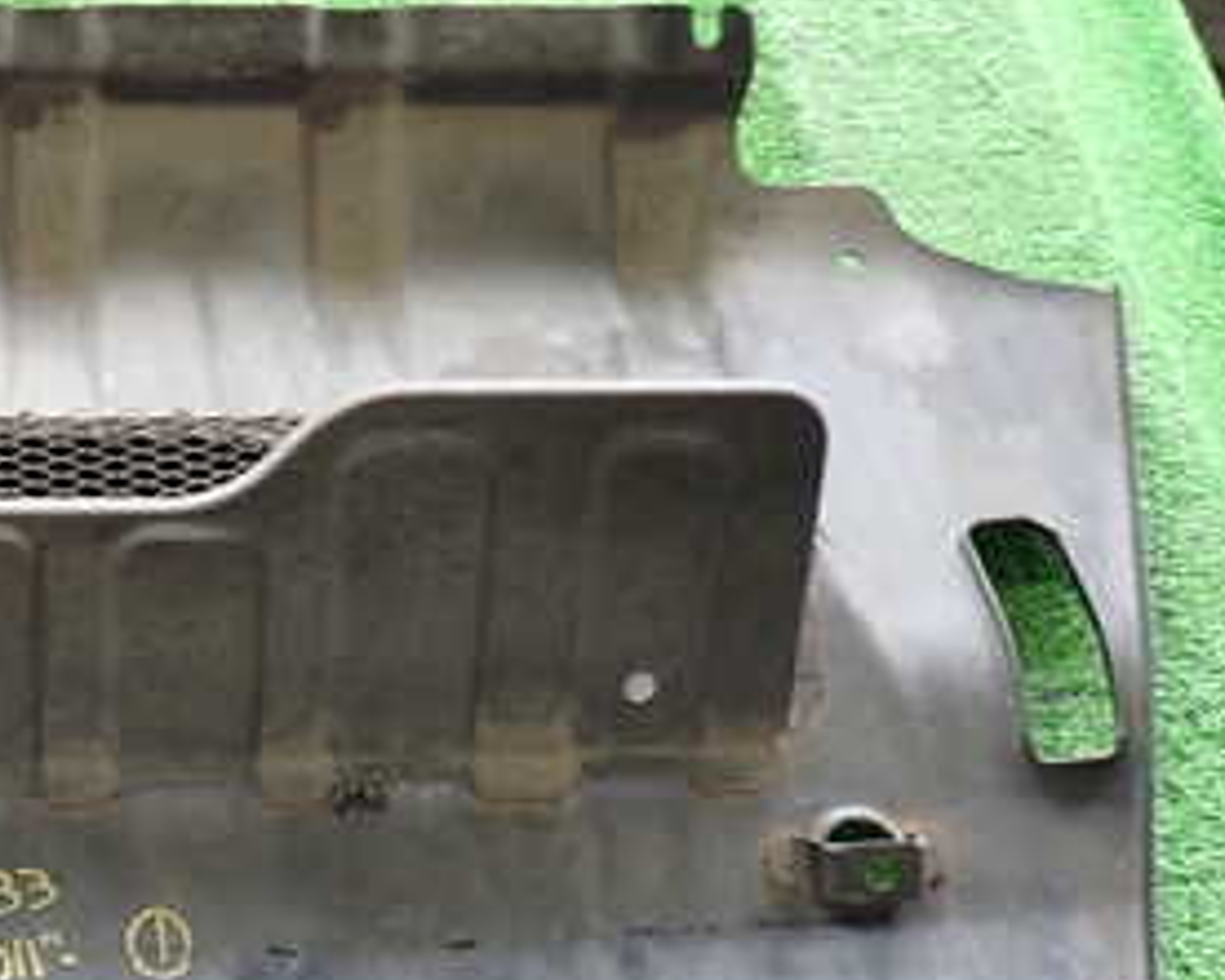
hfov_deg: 32.8
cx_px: 31
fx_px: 1922
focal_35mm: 53
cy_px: 554
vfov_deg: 28.6
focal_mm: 4.5
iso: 200
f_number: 2
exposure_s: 1/30
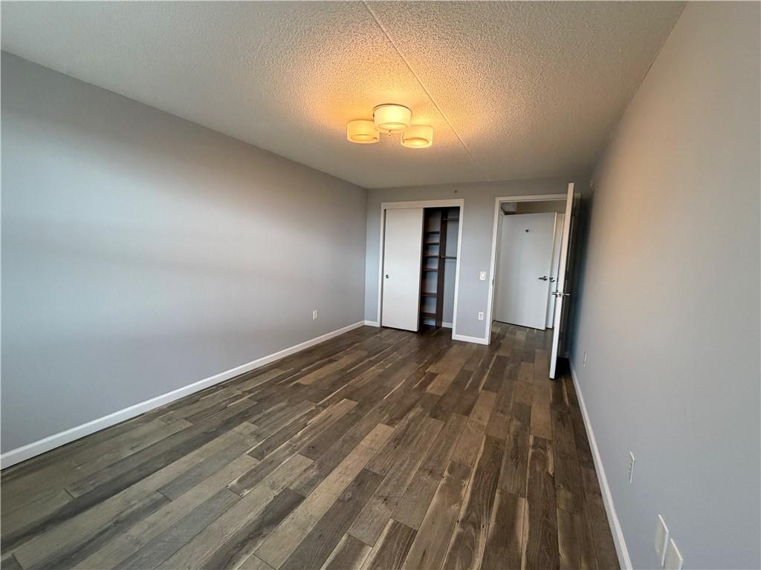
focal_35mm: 14
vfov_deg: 85.7
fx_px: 308
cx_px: 380
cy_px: 285
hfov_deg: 102.1
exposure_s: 1/60
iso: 320
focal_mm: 2.22
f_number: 2.2
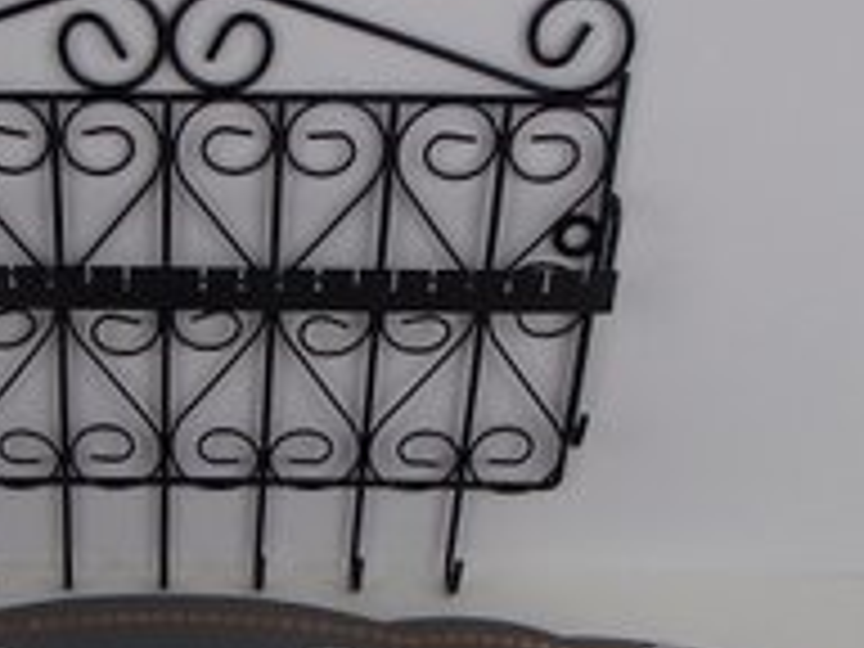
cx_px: 169
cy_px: 434
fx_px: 1647
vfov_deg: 22.2
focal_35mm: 66
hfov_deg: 28.7
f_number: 4.7
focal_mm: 6.64
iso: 250
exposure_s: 1/160
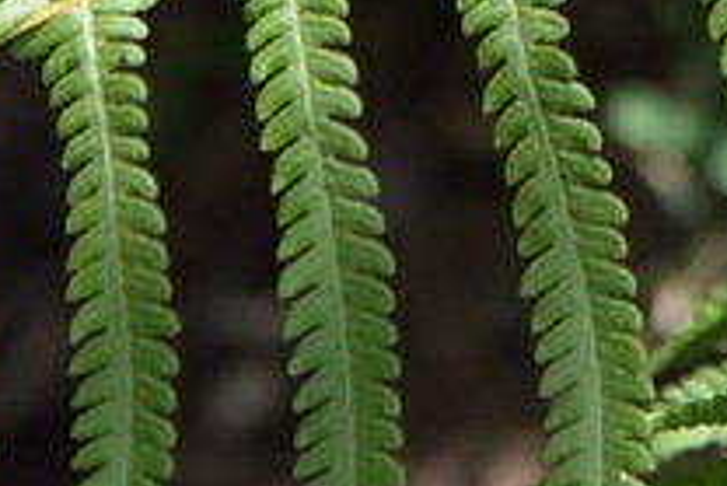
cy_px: -647
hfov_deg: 2.8
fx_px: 14893
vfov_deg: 1.9
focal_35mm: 737
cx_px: 912
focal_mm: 120
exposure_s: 1/250
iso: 100
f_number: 4.5
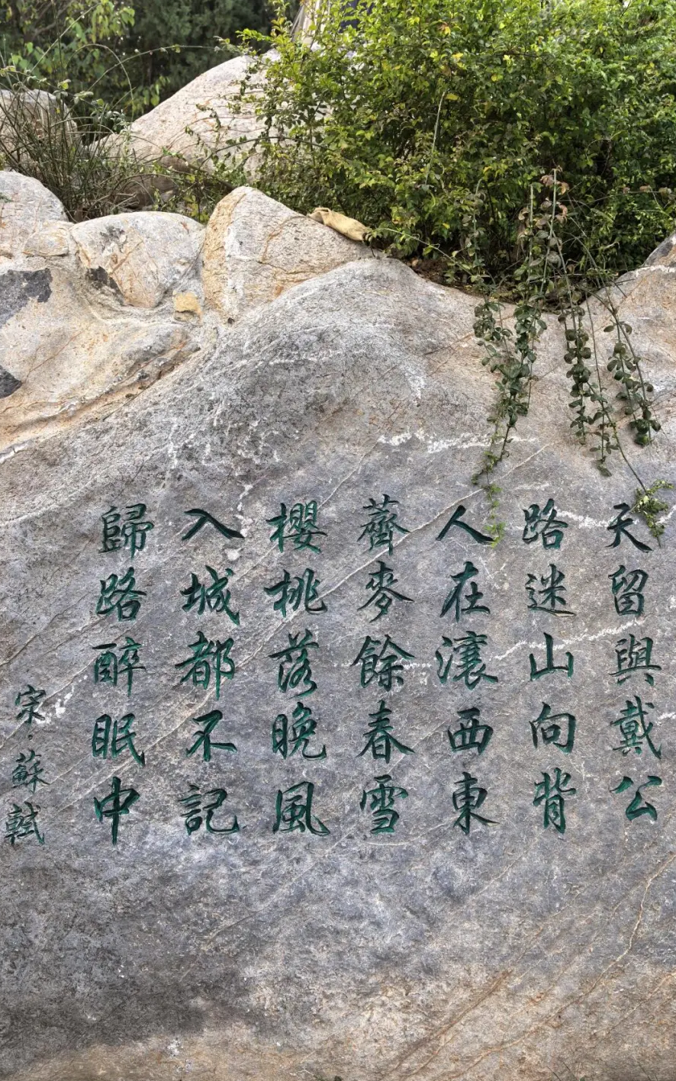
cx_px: 369
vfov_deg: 66.5
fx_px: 825
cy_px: 543
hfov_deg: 44.5
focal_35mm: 28
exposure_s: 1/100
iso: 100
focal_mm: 6.98
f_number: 2
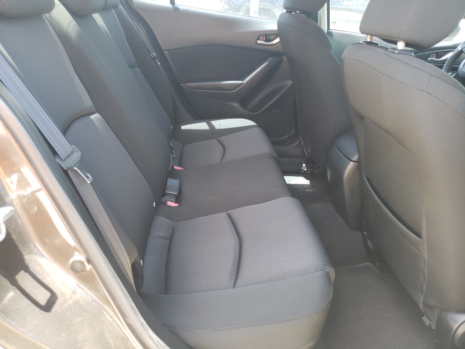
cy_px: 174
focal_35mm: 26
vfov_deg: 53.1
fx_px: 349
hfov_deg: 67.3
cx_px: 232
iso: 60
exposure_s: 1/60.2
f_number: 1.5
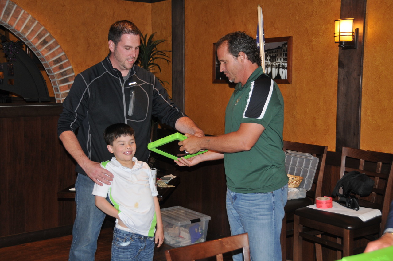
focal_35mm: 48
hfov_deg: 41.2
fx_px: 523
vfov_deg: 28.0
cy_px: 130
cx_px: 196
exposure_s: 1/60
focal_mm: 32
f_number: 4.2
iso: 400
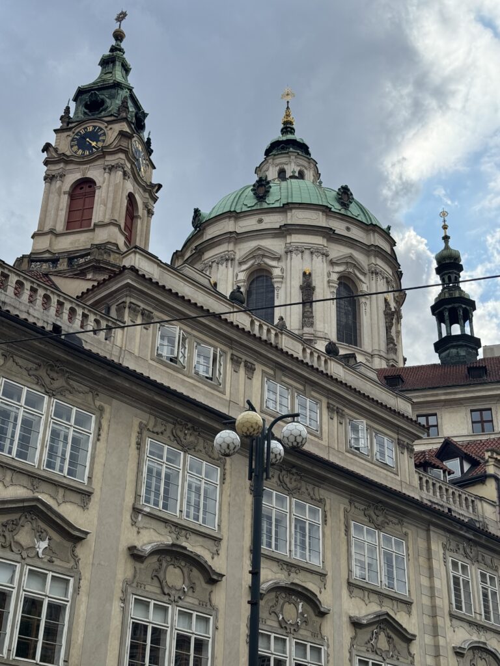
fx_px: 924
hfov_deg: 30.3
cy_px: 333
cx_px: 250
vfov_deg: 39.7
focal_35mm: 48
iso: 64
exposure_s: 1/4049
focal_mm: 6.76
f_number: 1.78
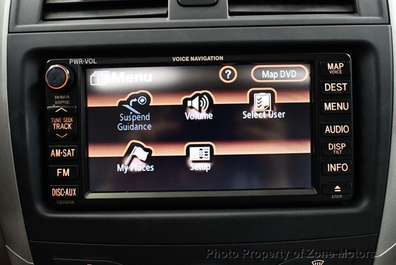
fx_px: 396
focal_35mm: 36
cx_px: 198
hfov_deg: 53.1
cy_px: 132
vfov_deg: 36.9
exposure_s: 1/80
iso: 3200
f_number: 3.5
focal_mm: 18
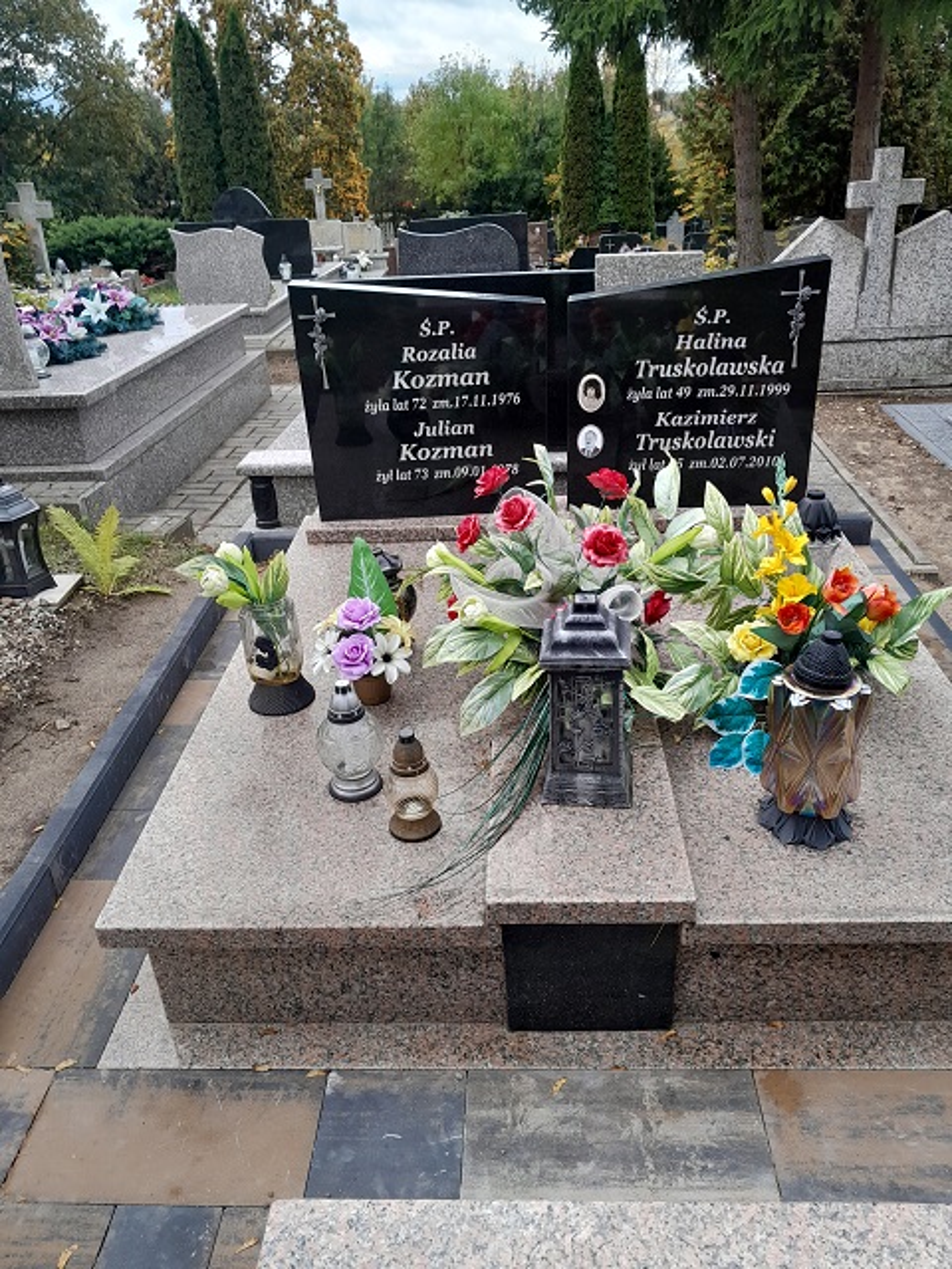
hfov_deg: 51.4
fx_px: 990
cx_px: 476
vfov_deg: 65.3
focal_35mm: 27
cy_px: 634
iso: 40
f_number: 1.8
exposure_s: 1/100
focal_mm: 4
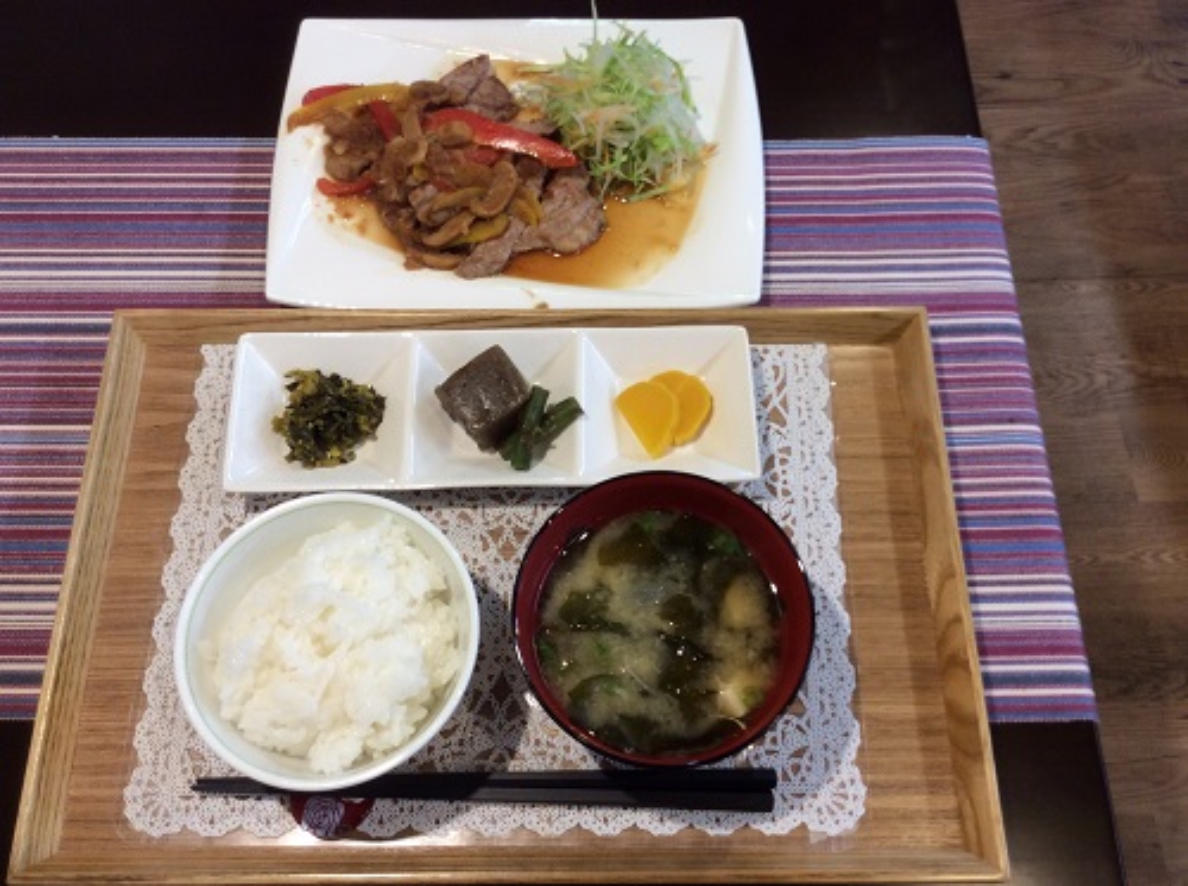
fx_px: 1096
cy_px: 443
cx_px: 594
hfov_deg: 56.9
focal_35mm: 32
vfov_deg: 44.0
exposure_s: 1/24
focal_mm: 3.3
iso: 50
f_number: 2.4
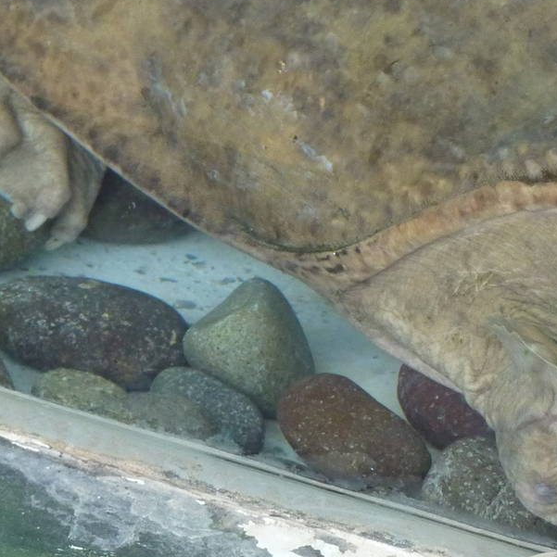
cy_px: 216
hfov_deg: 6.7
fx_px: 4751
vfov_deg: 6.7
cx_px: 563
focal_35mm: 261
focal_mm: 18.2
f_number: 4.4
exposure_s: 1/50
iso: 250
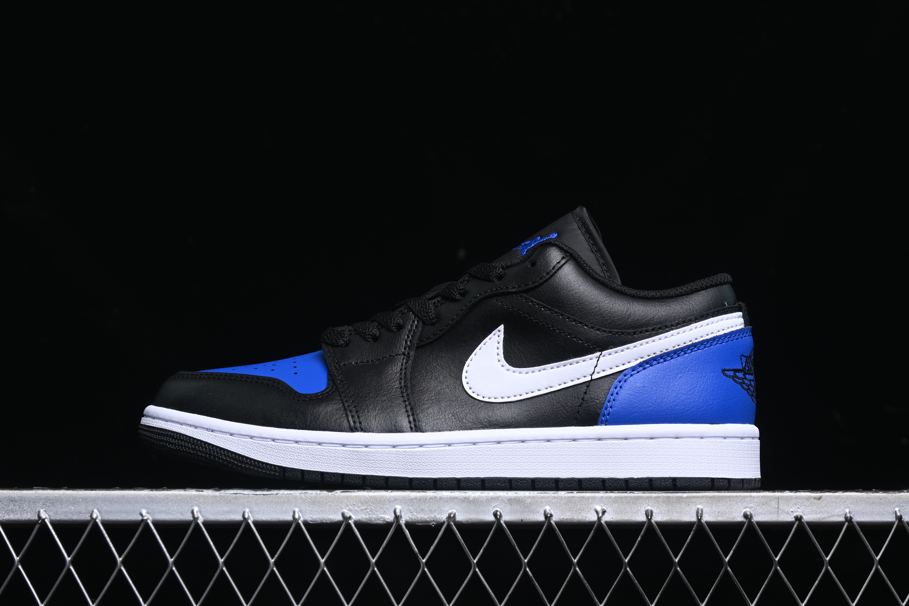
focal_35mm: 75
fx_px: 1894
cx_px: 454
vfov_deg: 18.2
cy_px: 303
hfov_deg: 27.0
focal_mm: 50
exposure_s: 1/60
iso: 160
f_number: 6.3
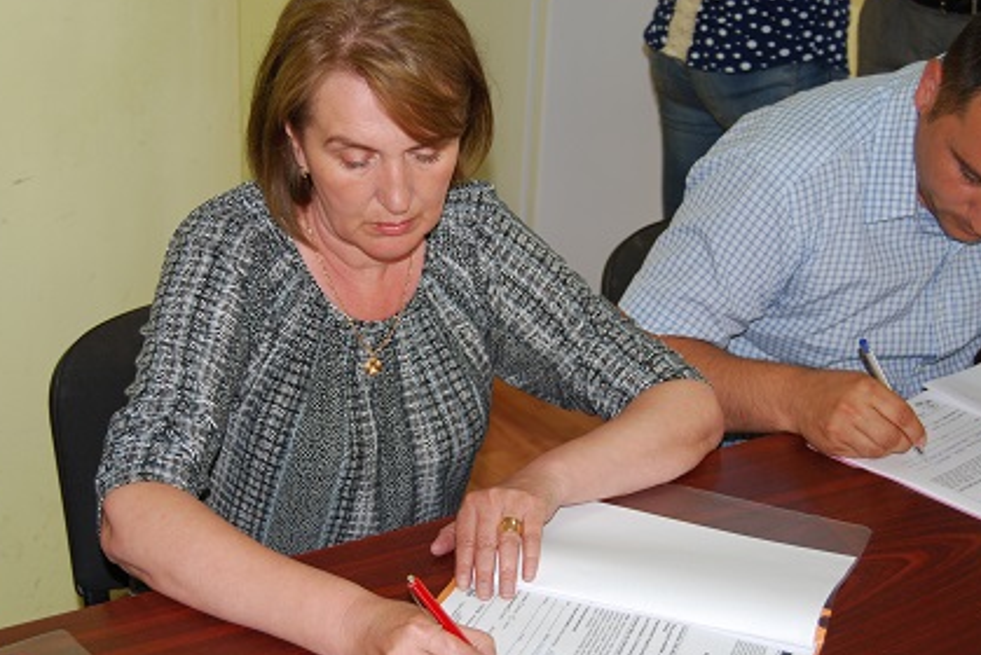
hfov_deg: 32.0
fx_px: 1707
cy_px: 356
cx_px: 438
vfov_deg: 21.7
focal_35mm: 63
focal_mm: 35
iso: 200
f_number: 4.8
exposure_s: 1/60
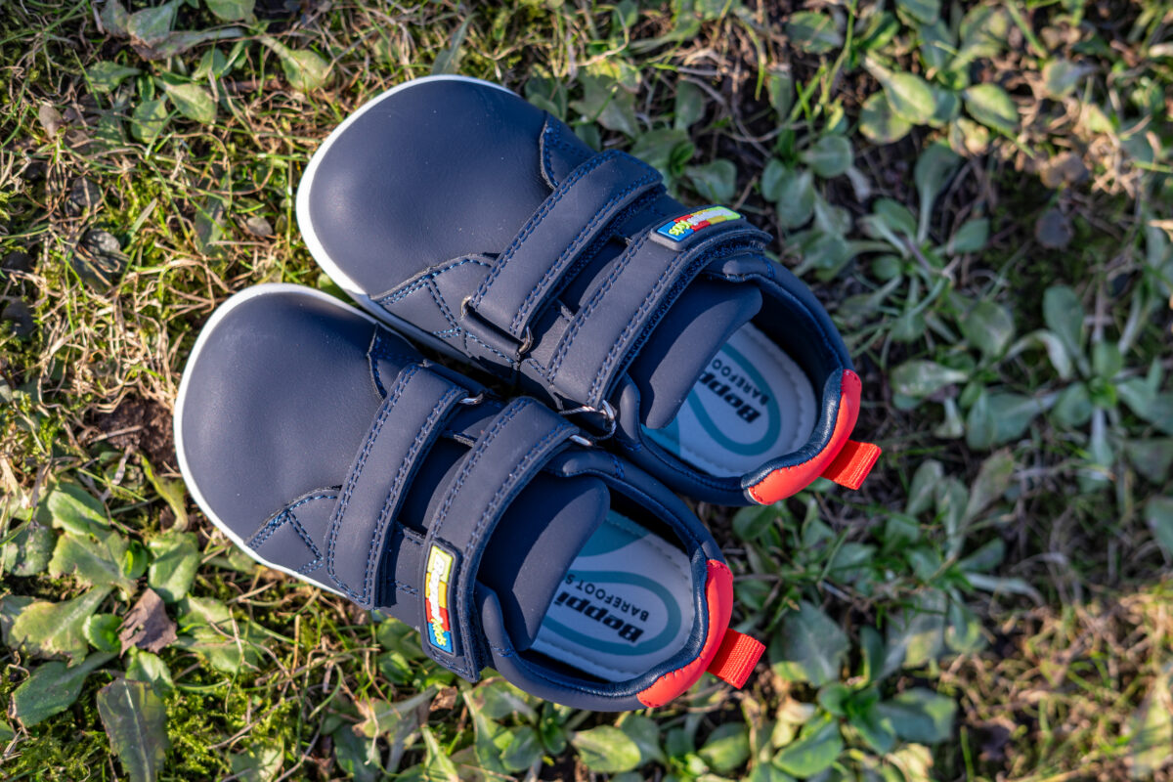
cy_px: 391
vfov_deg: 27.0
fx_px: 1629
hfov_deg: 39.6
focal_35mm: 50
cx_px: 586
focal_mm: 50
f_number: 4
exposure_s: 1/60
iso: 100
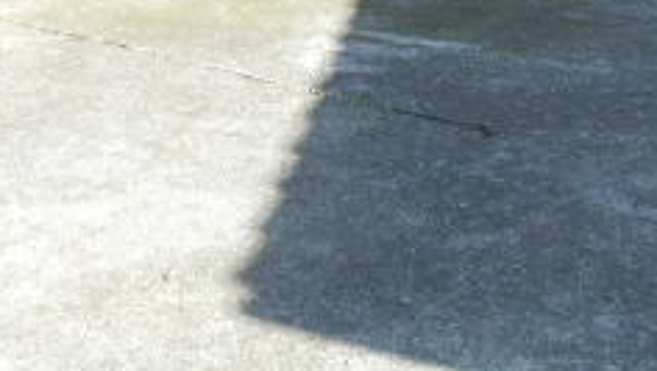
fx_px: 1237
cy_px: 3
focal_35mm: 71
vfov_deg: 16.7
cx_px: 326
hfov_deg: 29.7
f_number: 3
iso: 80
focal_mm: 4.2
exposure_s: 1/320
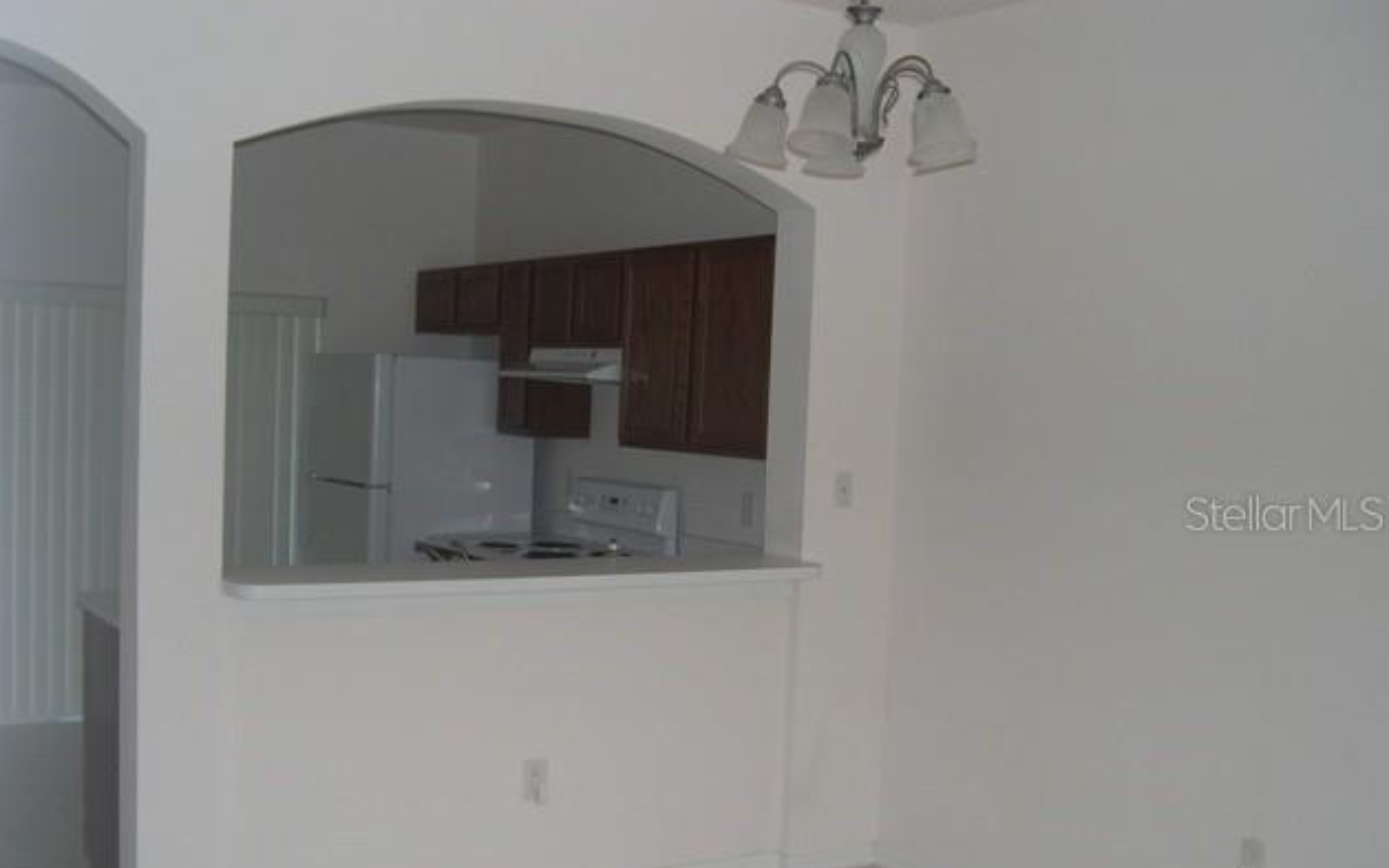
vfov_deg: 31.2
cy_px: 512
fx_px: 1552
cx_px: 687
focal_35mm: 41
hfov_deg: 48.2
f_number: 2.8
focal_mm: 8
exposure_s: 1/60
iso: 100
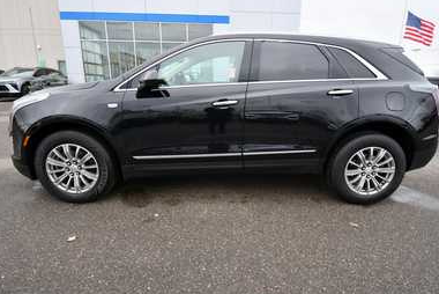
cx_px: 226
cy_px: 144
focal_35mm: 20
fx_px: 244
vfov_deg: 62.0
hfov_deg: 83.9
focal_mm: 13
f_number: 4.8
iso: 450
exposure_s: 1/250
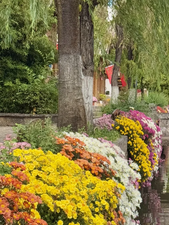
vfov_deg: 20.1
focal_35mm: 97
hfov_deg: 15.0
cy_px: 168
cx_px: 159
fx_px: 632
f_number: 1.78
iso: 100
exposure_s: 1/1307
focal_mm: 6.76
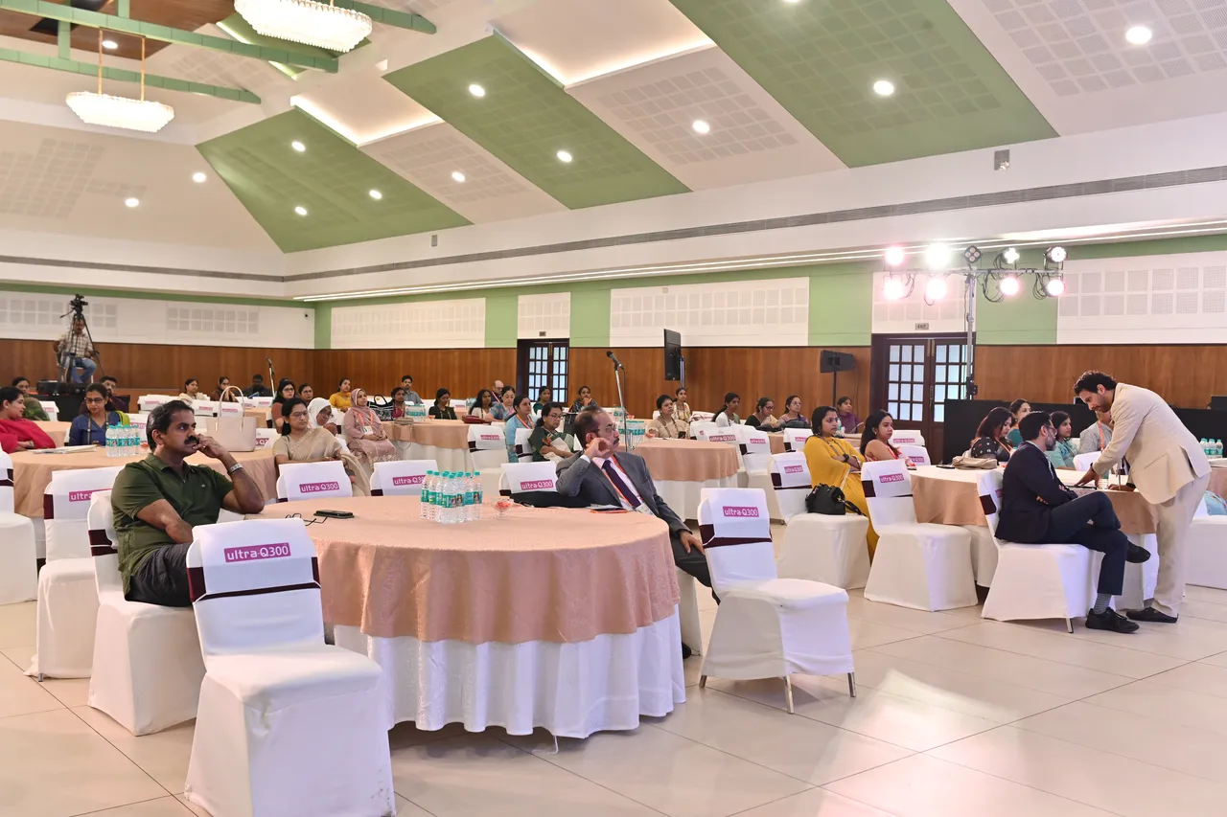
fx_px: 1193
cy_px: 408
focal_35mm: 35
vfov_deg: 37.8
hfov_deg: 54.4
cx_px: 614
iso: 800
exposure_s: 1/80
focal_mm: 35
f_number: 4.5
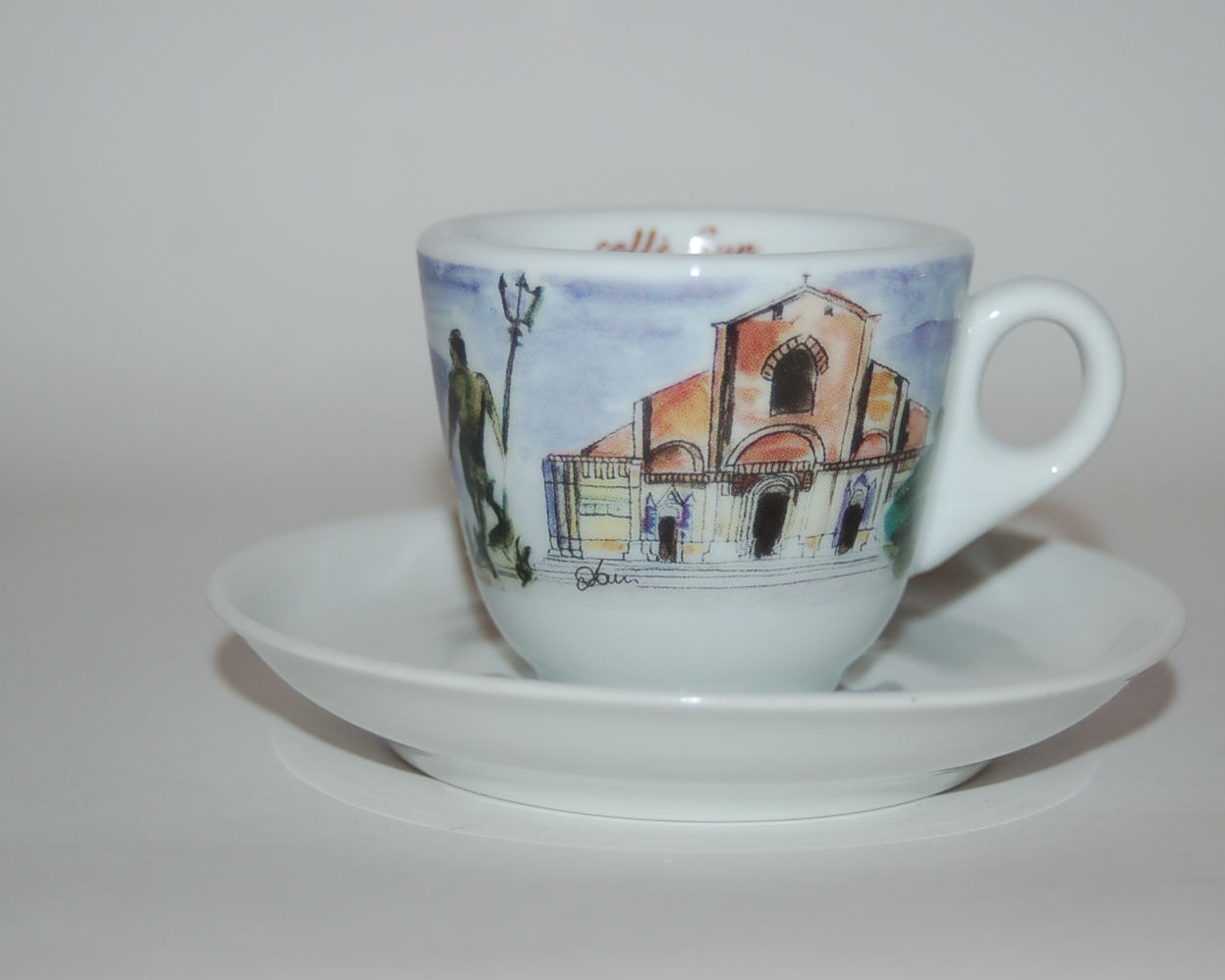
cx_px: 705
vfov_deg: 16.2
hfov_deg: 20.2
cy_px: 490
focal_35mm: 95
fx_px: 3445
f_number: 5
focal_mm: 56
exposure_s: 1/60
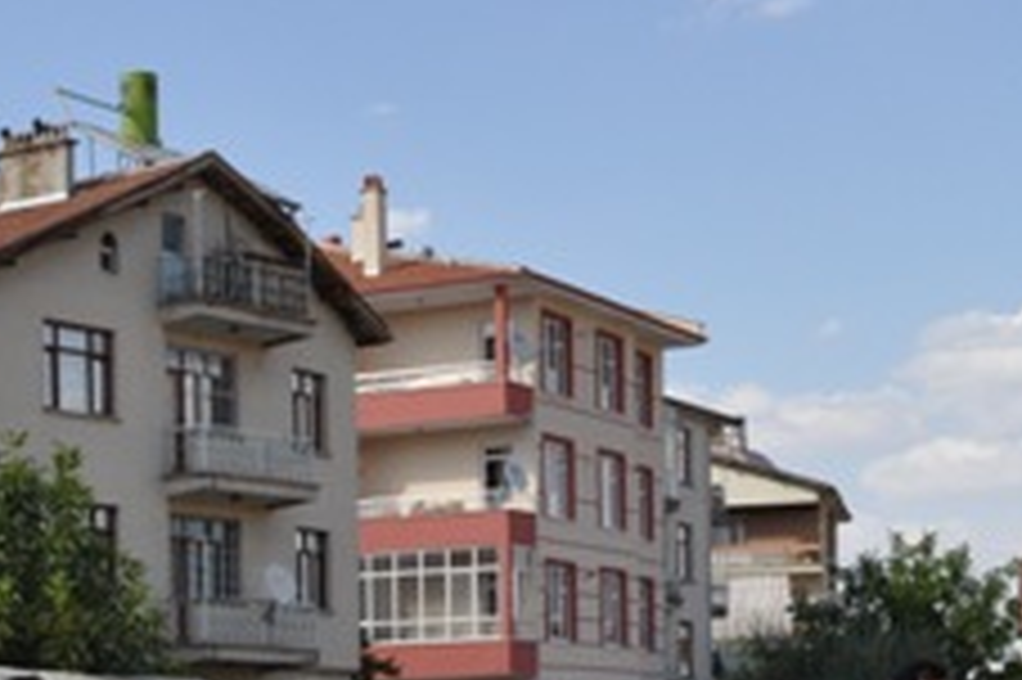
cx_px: -9
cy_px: 871
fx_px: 2638
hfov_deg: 21.2
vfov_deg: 14.1
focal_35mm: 93
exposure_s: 1/400
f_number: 10
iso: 400
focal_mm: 22
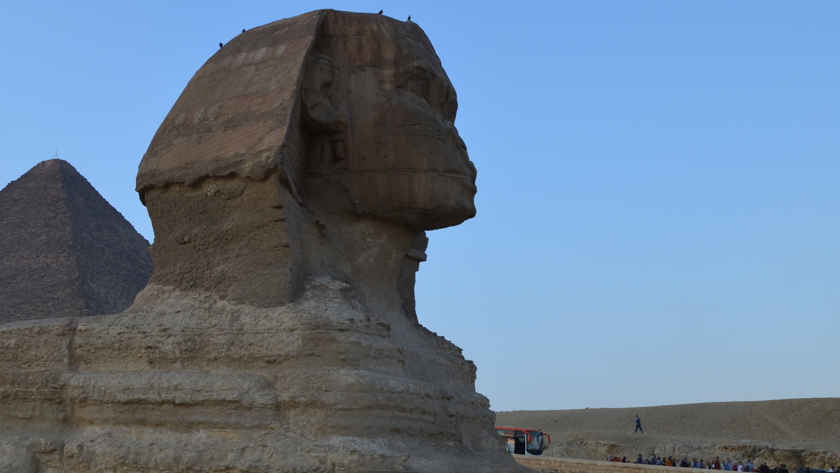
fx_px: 1314
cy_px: 295
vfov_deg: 20.4
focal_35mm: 59
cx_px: 313
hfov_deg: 35.2
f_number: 11
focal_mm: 26
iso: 200
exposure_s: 1/100
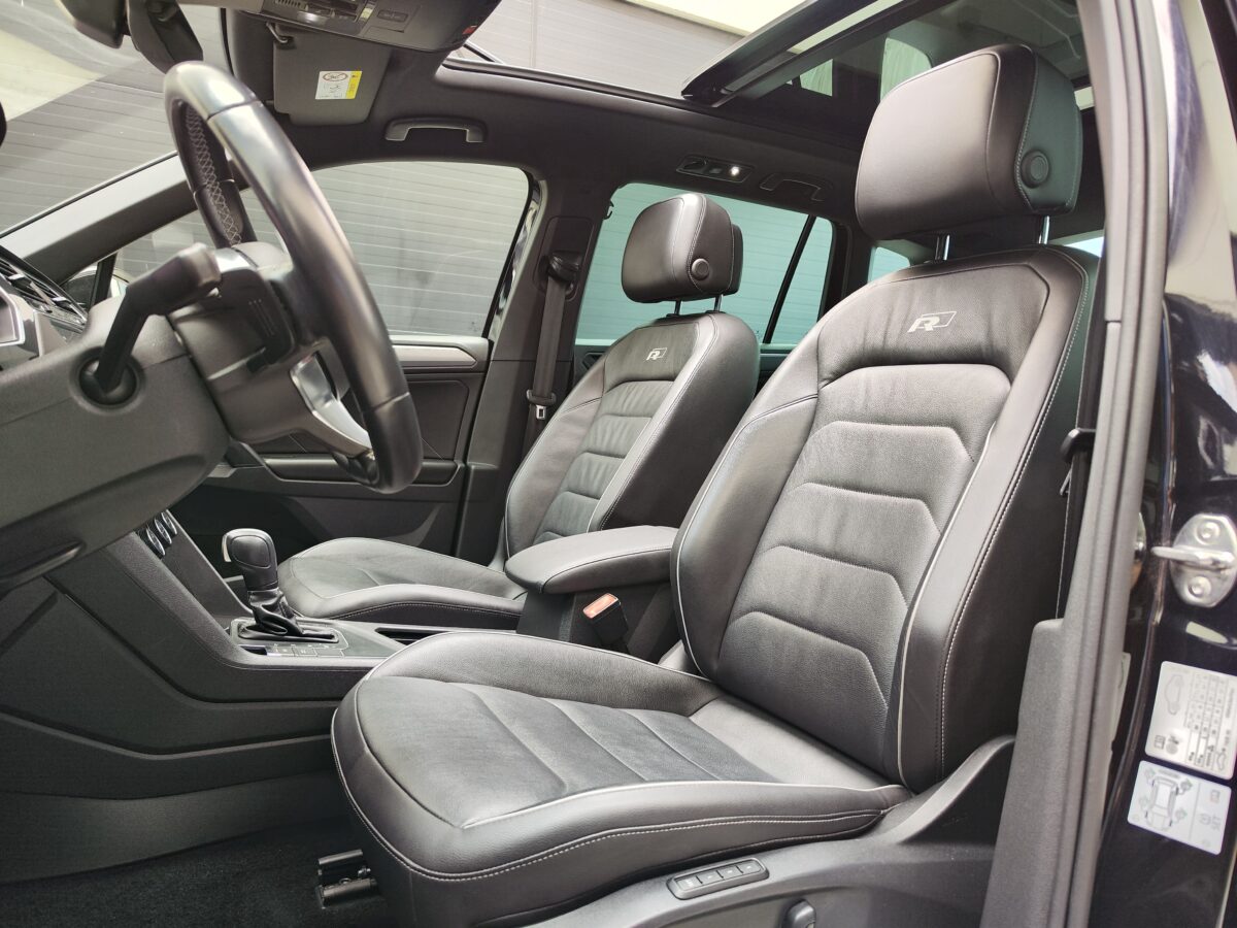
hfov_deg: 73.9
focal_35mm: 23
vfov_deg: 58.9
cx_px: 618
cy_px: 464
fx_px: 822
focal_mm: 7.01
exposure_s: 1/100
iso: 120
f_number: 1.69
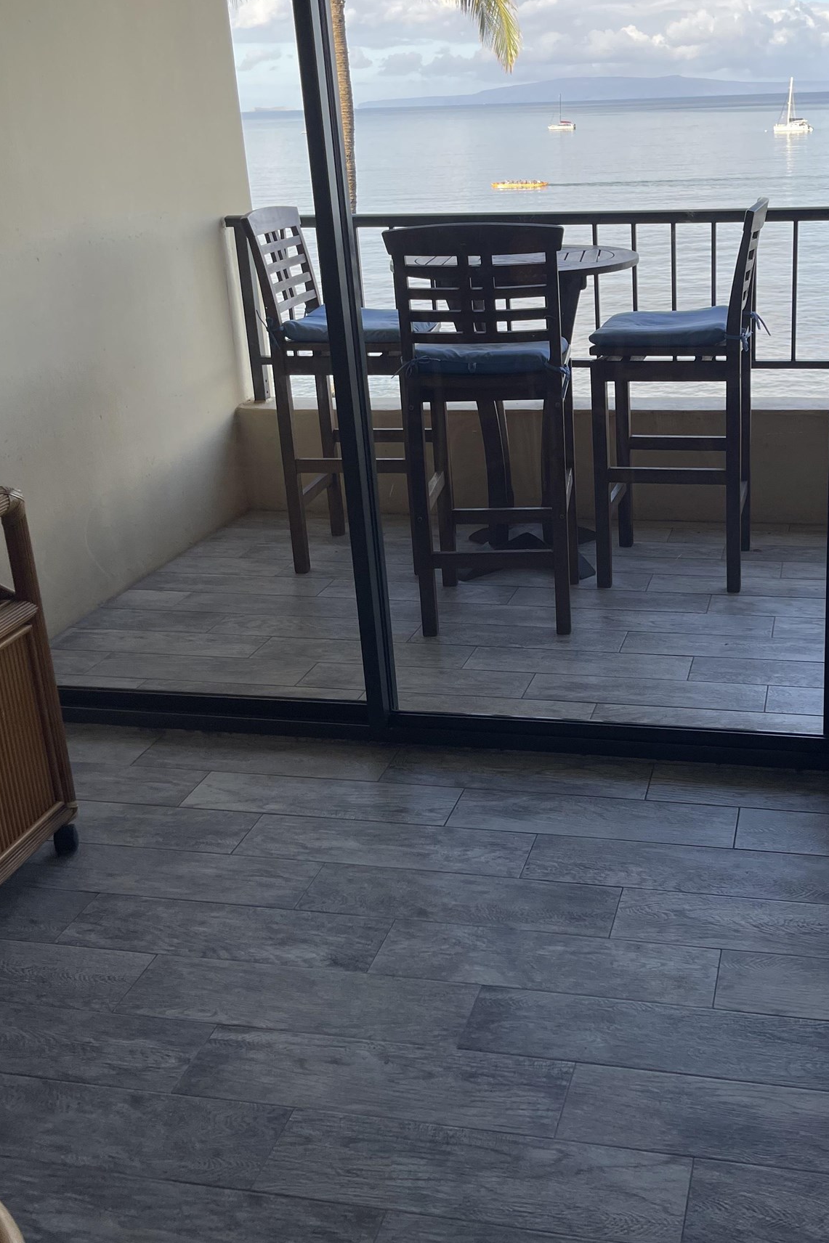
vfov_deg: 54.0
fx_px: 1209
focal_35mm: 35
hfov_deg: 37.3
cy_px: 484
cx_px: 577
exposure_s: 1/397
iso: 32
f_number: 1.6
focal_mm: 5.1
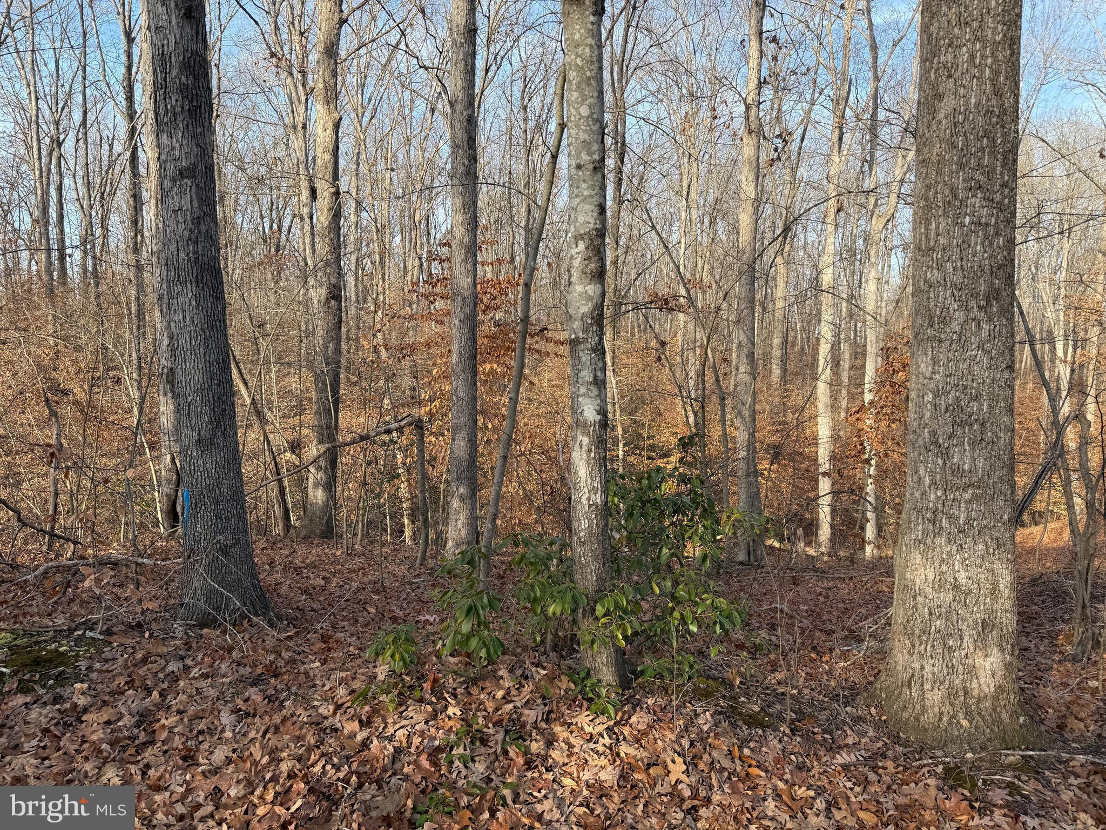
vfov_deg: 56.8
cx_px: 553
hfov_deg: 71.6
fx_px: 767
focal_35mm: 24
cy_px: 415
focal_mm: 6.76
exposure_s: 1/1032
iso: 80
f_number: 1.78
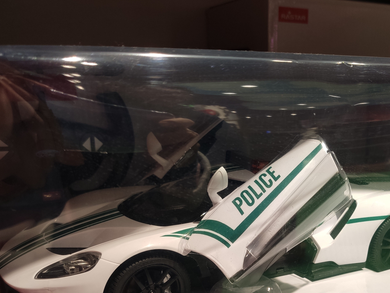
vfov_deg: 34.0
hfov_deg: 43.5
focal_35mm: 42
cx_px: 289
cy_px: 200
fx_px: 473
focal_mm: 4.75
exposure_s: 1/100
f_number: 1.75
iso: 324
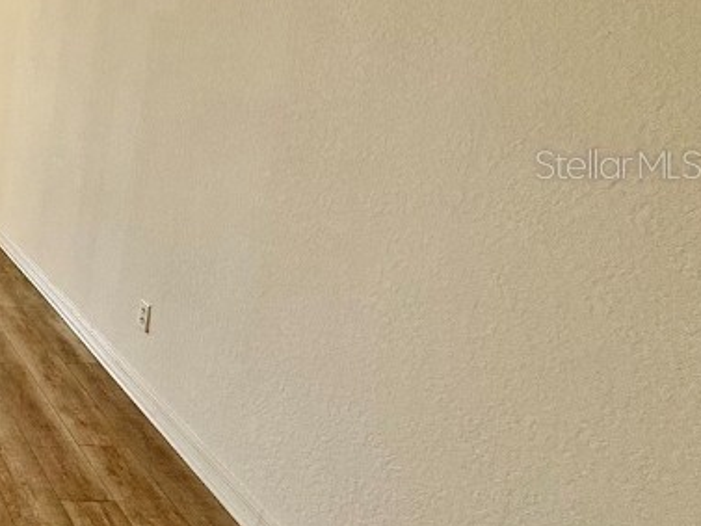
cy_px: 164
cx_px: -242
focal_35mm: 38
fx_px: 770
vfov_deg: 37.2
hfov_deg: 33.3
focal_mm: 2.22
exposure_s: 1/128
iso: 64
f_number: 2.2
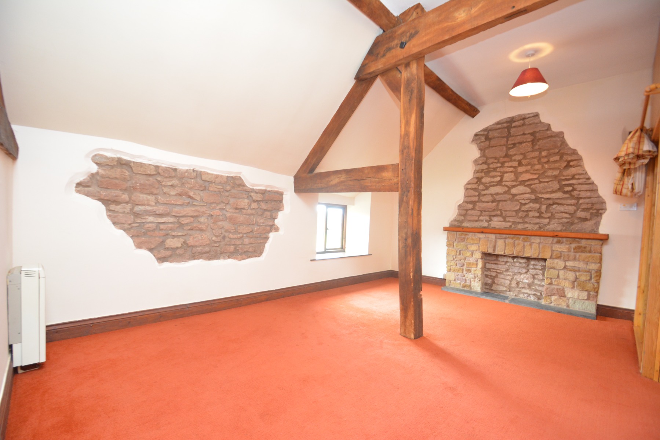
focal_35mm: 15
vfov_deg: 77.3
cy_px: 220
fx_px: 275
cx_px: 330
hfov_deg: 100.4
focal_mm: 10
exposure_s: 1/60
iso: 1400
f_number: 4
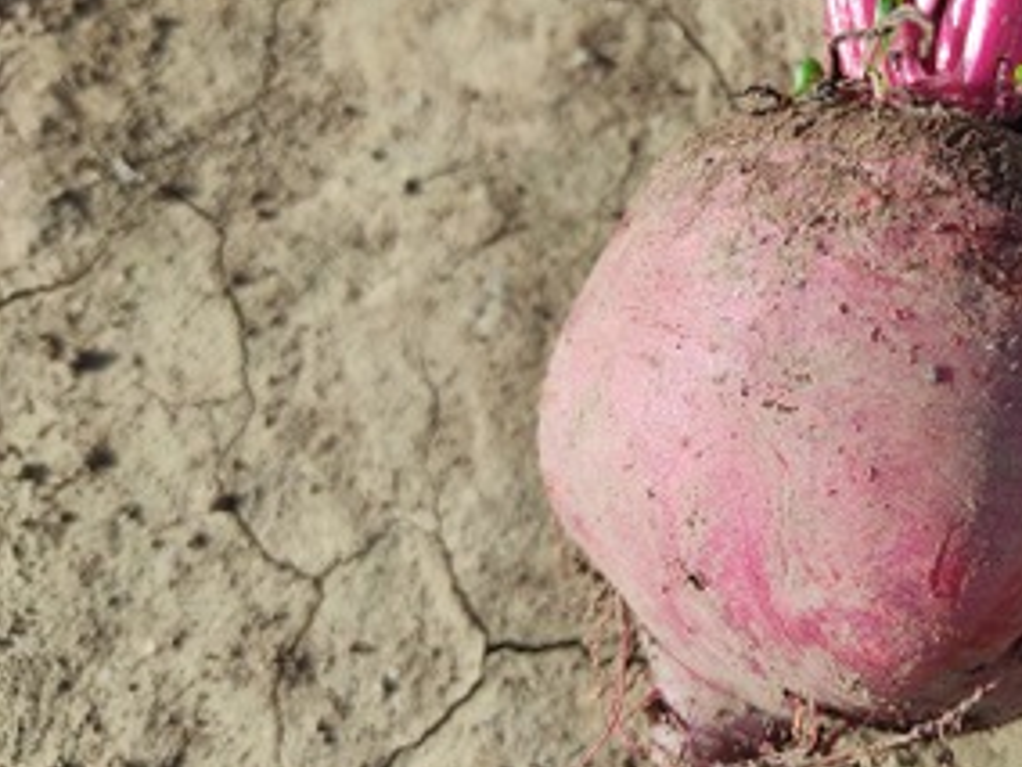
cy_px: 281
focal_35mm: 44
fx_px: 1299
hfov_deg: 40.6
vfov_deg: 32.7
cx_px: 860
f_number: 1.79
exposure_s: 1/479
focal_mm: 4.74
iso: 100
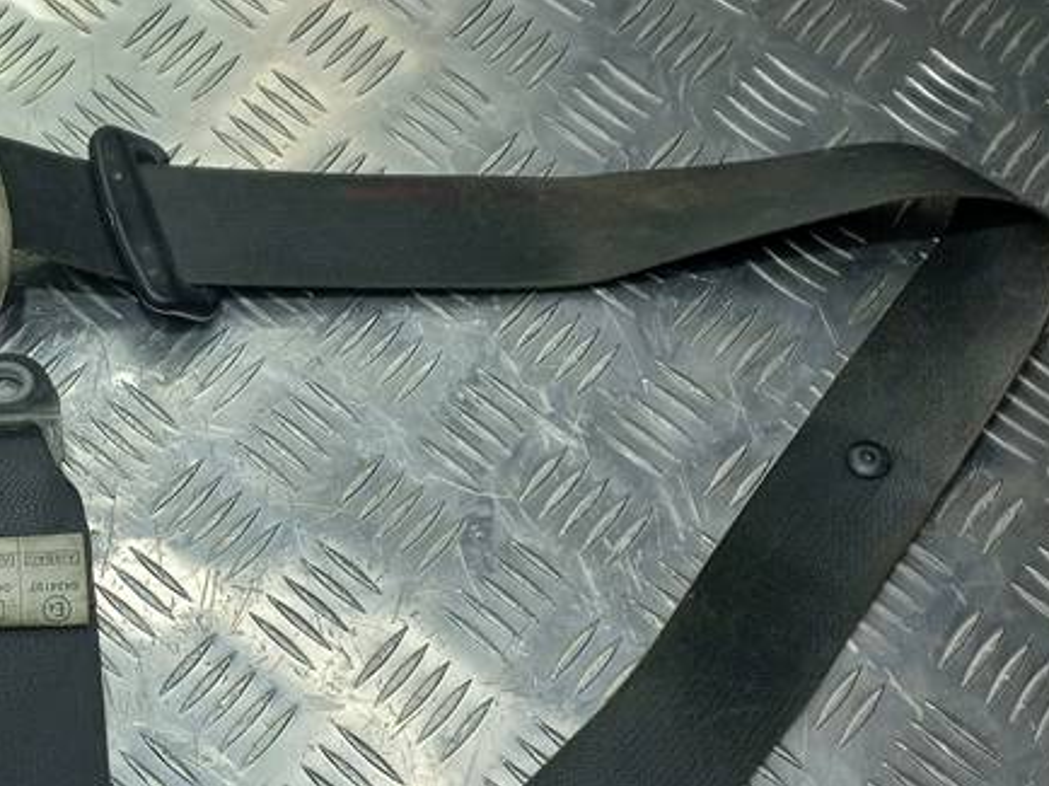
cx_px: 114
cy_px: 498
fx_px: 1787
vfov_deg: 24.7
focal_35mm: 59
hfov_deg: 31.3
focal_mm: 4.6
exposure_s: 1/100
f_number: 1.8
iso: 25
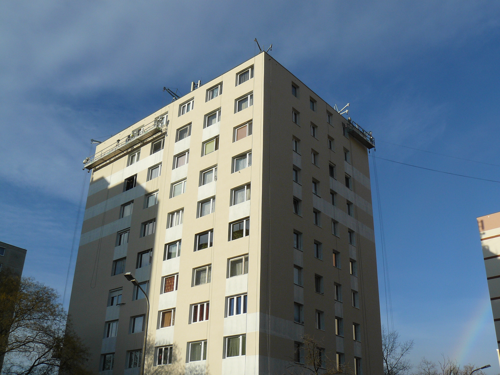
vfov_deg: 39.7
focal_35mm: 36
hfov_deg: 51.4
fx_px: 520
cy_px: 188
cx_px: 250
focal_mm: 6
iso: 100
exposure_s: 1/400
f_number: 6.3
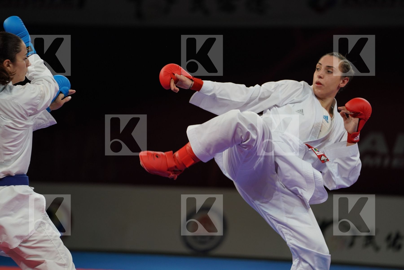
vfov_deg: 7.3
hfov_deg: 10.9
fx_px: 2121
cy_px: 135
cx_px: 202
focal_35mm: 189
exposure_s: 1/1000
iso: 1250
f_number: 2.8
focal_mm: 189
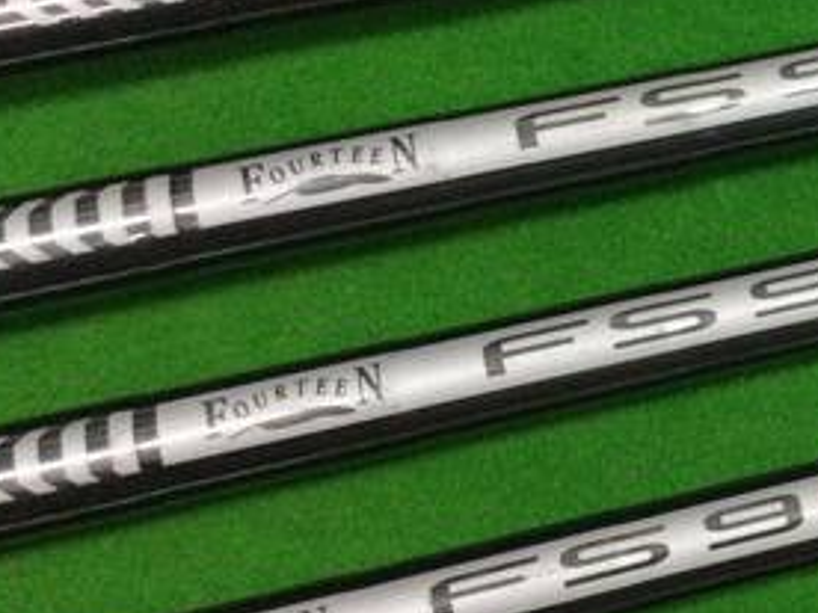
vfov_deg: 20.4
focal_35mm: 72
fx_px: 1701
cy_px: 222
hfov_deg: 25.0
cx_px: 910
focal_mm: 3.3
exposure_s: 1/30
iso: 160
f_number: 2.4
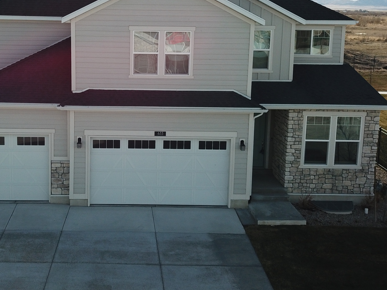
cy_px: 118
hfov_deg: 35.9
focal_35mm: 53
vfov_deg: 27.5
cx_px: 133
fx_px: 593
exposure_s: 1/1389
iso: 100
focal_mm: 4.73
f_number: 2.2
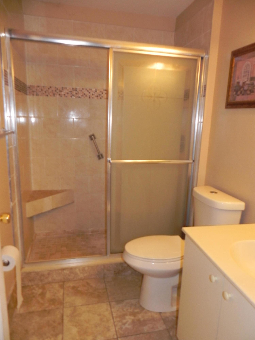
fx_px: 255
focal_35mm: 26
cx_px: 128
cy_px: 170
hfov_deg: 53.1
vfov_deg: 67.3
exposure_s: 1/30
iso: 200
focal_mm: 4.6
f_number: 2.8
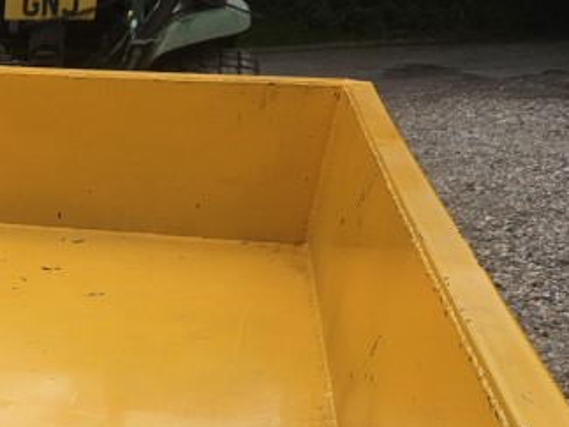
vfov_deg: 18.1
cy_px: 632
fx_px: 1199
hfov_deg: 22.8
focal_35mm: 73
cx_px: -227
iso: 25
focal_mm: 5.4
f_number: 1.8
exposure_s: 1/2476
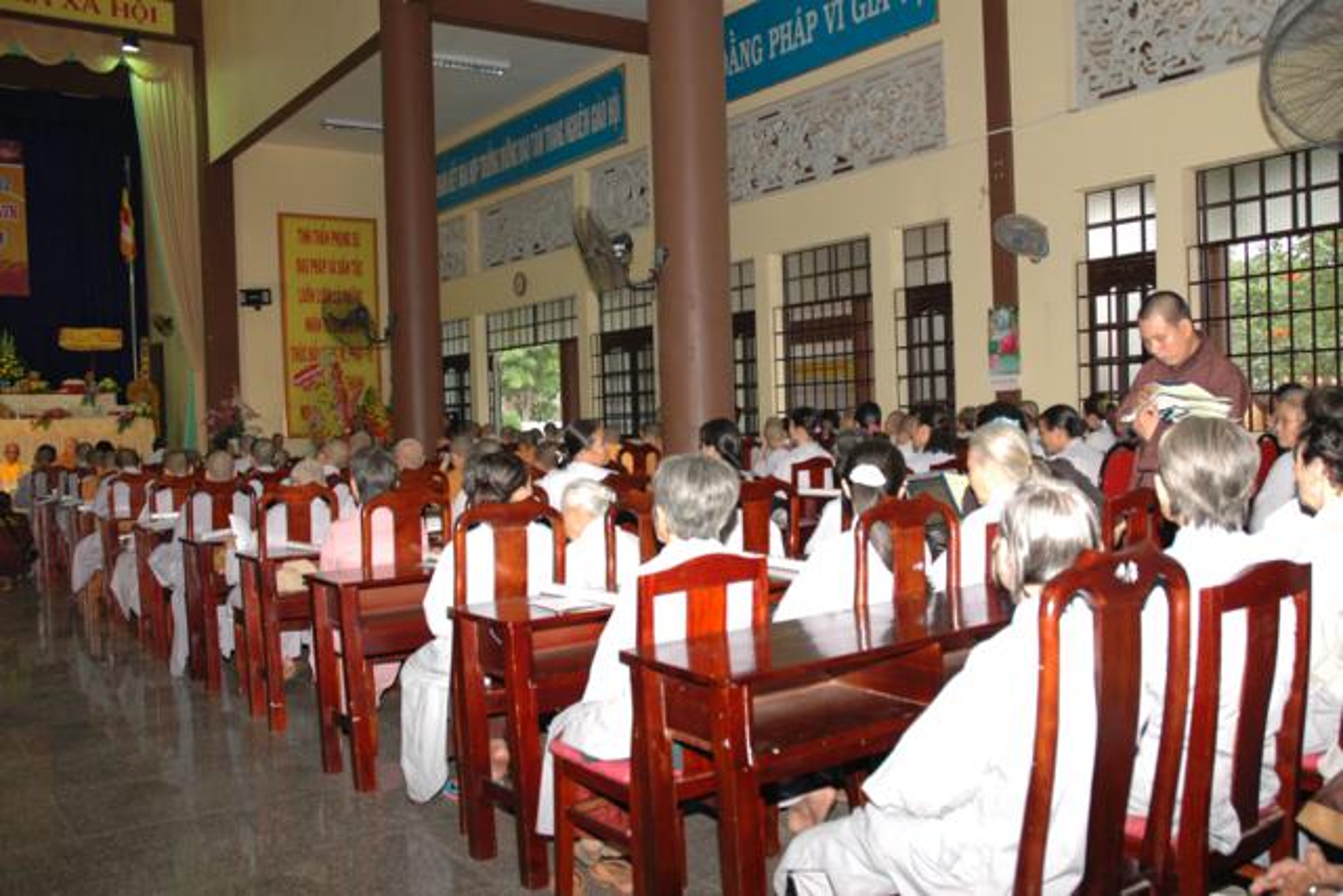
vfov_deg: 40.0
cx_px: 672
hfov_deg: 57.2
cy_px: 448
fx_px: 1231
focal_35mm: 33
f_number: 4.5
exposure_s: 1/50
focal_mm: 22
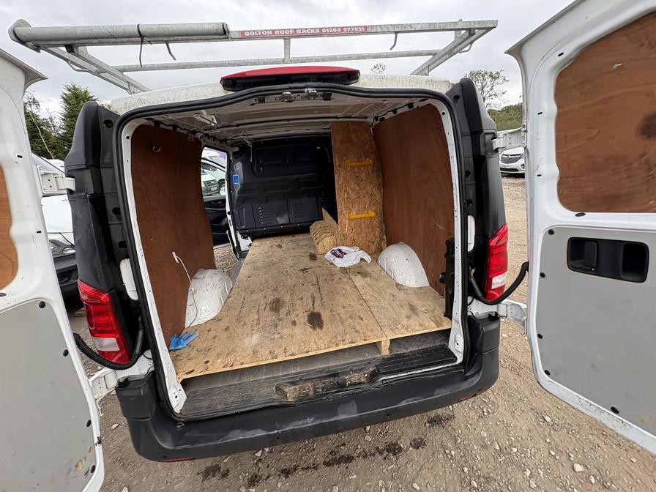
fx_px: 265
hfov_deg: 102.1
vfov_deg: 85.7
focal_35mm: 14
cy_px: 246
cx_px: 328
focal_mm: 2.22
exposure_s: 1/138
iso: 64
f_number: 2.2
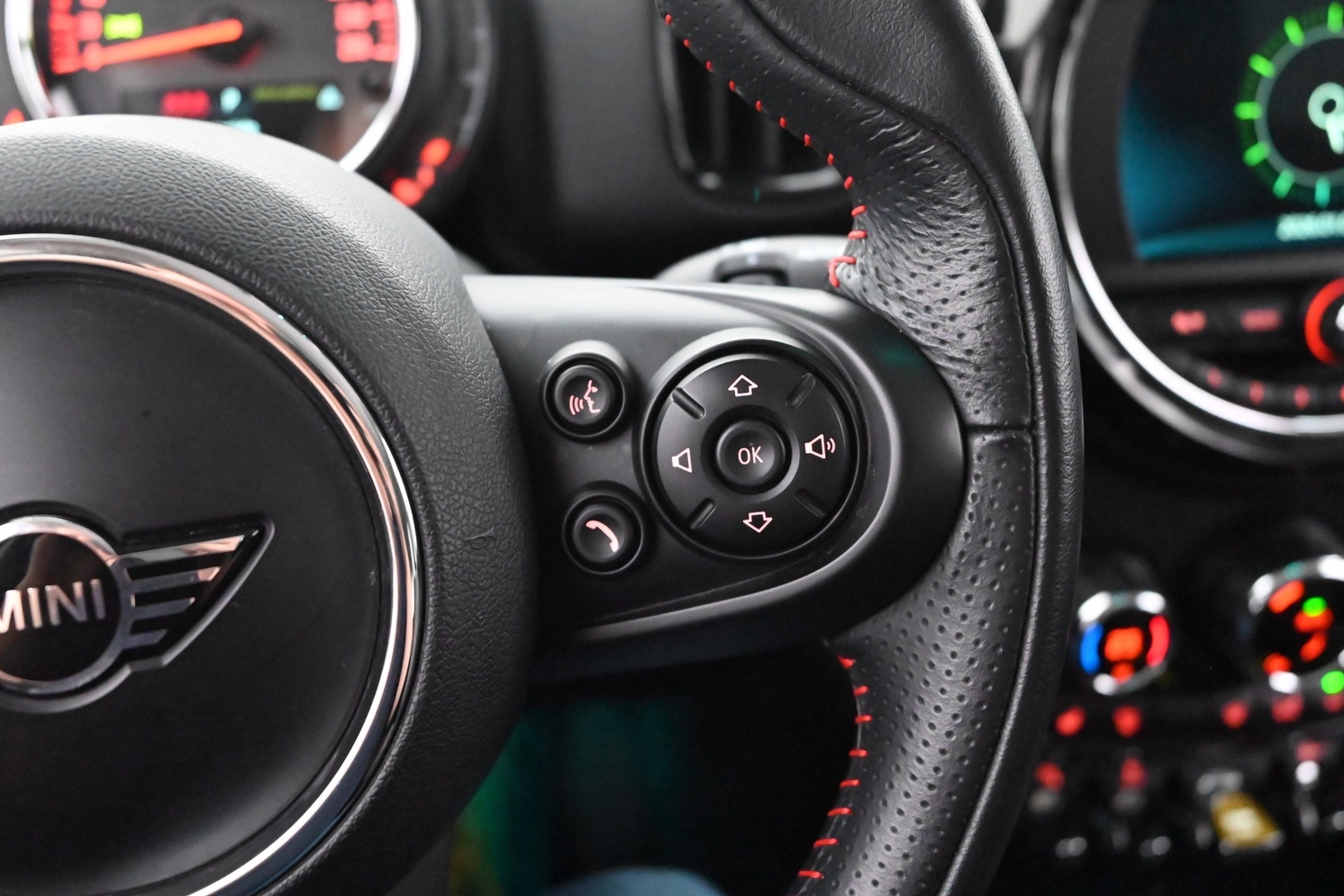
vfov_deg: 35.1
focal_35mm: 38
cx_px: 626
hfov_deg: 50.7
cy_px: 427
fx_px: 1419
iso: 16000
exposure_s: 1/60
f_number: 5
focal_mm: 35
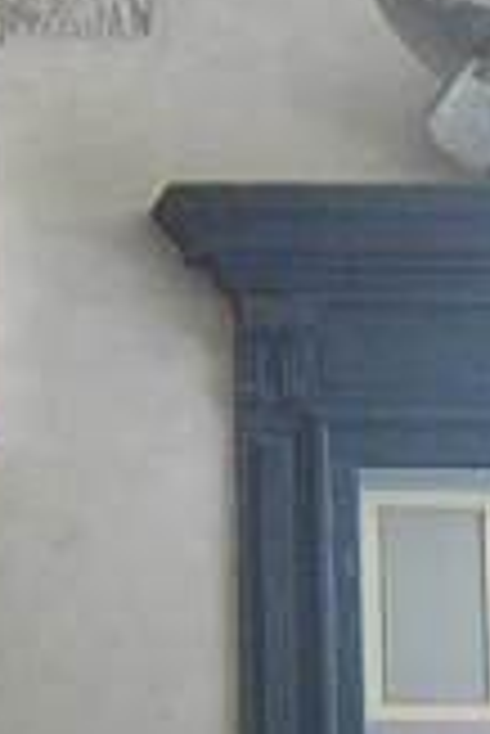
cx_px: -196
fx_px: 1752
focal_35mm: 86
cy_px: 480
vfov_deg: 23.5
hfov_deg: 15.0
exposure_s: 1/20
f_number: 3.2
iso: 400
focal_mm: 4.6
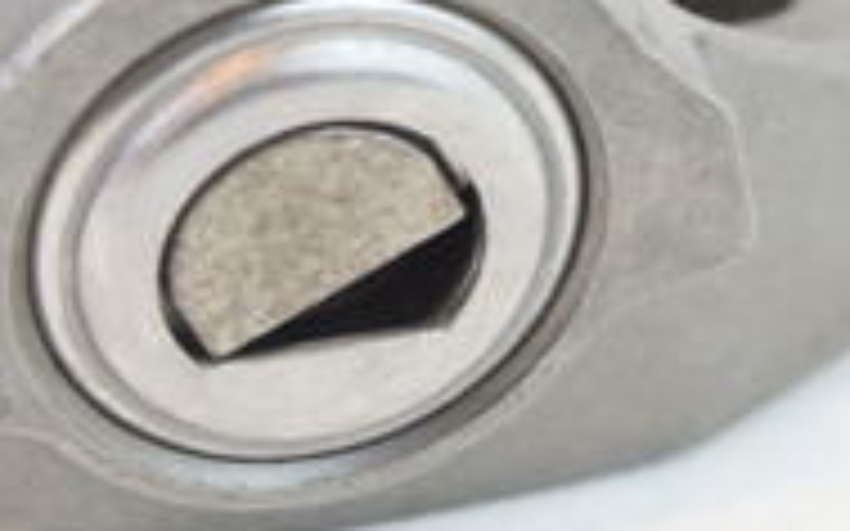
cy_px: -101
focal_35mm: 248
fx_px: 5743
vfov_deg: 5.3
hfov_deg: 8.5
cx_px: 283
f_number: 5.3
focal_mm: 48
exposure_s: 1/60
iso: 1800
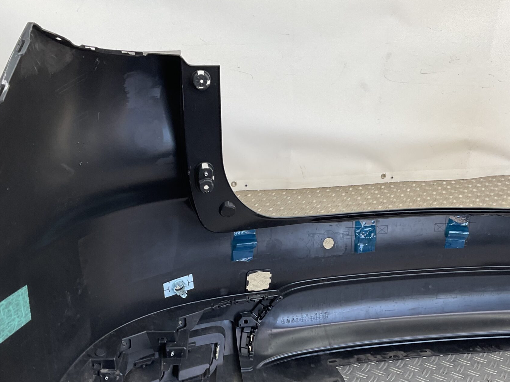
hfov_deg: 42.9
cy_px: 278
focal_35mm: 44
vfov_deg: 32.4
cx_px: 264
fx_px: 648
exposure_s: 1/120
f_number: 1.8
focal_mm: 3
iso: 25
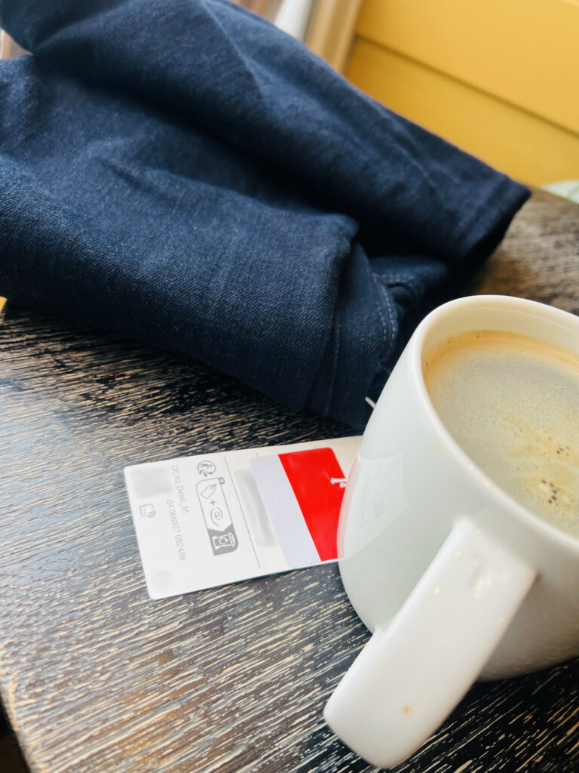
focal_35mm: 26
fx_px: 580
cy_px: 386
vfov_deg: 67.3
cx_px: 290
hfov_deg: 53.1
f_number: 1.5
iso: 50
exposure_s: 1/121
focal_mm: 5.7
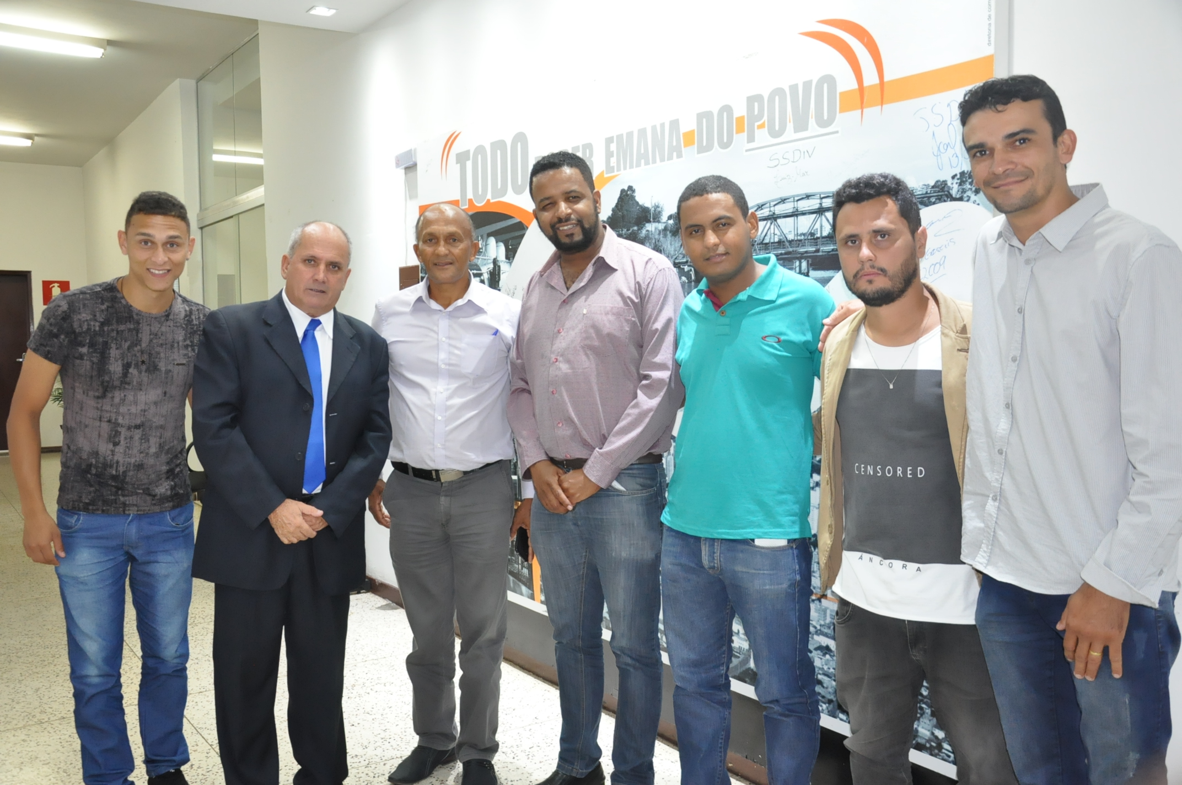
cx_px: 591
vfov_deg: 39.9
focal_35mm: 33
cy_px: 392
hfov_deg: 57.3
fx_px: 1082
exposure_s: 1/60
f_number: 5
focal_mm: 22
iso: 2000
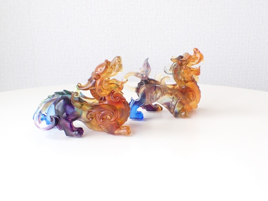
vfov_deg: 46.8
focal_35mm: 30
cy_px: 100
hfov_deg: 60.0
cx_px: 134
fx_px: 232
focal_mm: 5.4
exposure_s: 1/125
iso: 125
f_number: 3.2
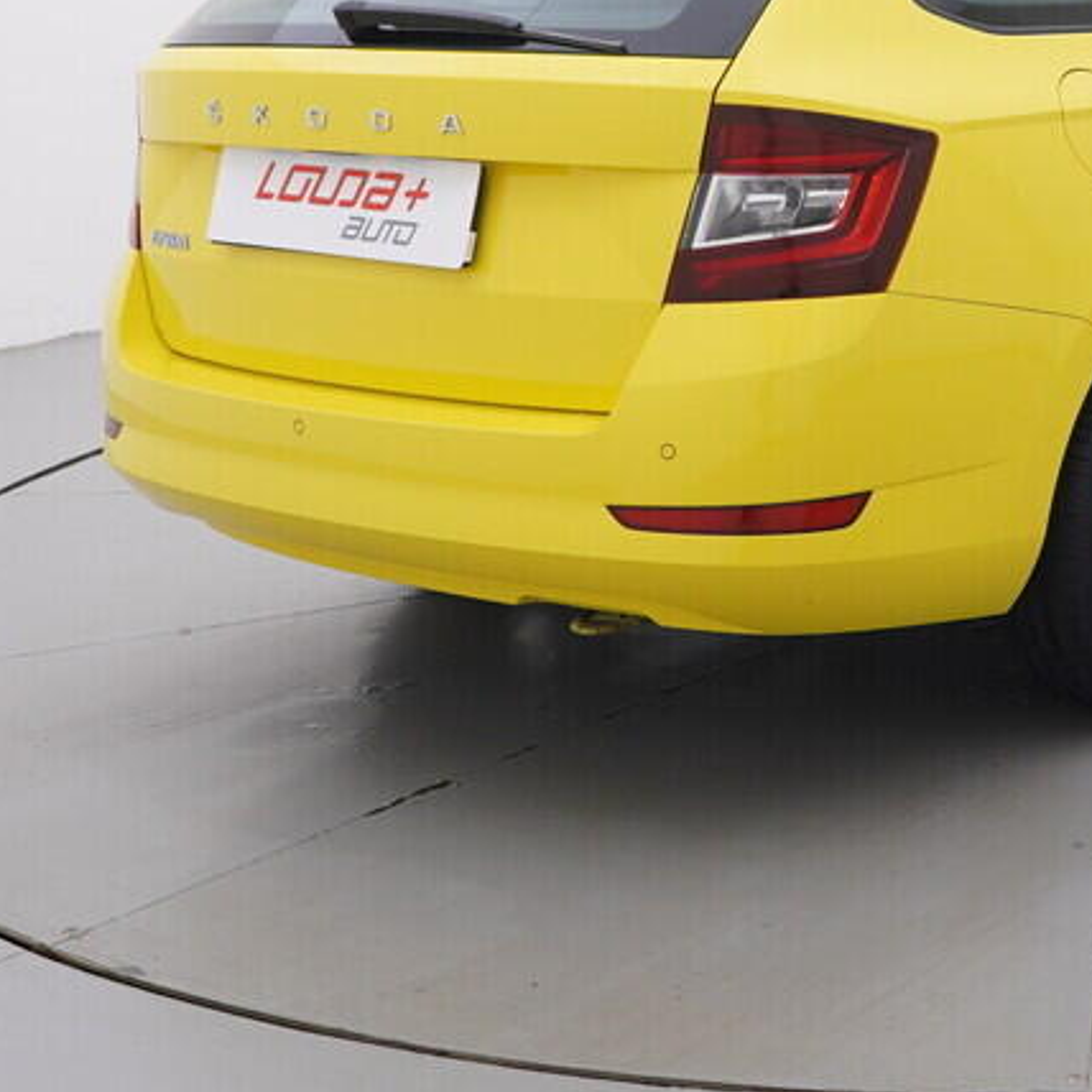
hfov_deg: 25.0
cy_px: 179
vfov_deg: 26.1
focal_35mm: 64
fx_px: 2300
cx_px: 1171
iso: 200
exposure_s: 1/80
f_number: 5
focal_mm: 15
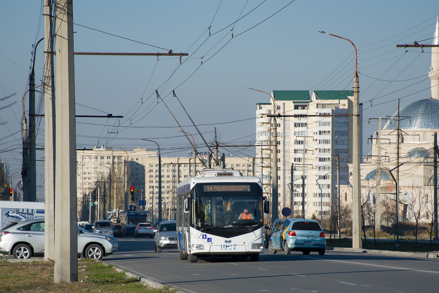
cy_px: 146
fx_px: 1731
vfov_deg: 9.7
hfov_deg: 14.4
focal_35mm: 142
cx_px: 220
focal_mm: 95
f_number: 6.3
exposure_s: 1/500
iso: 100
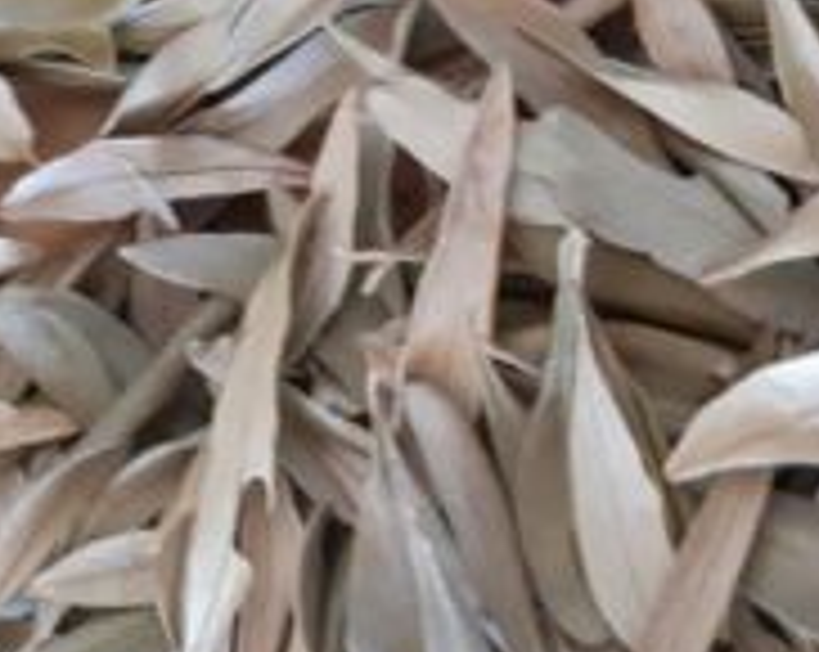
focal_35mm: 67
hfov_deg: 28.1
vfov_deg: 22.6
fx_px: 1621
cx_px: 558
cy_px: 441
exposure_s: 1/25
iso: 250
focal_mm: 3.93
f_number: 1.7
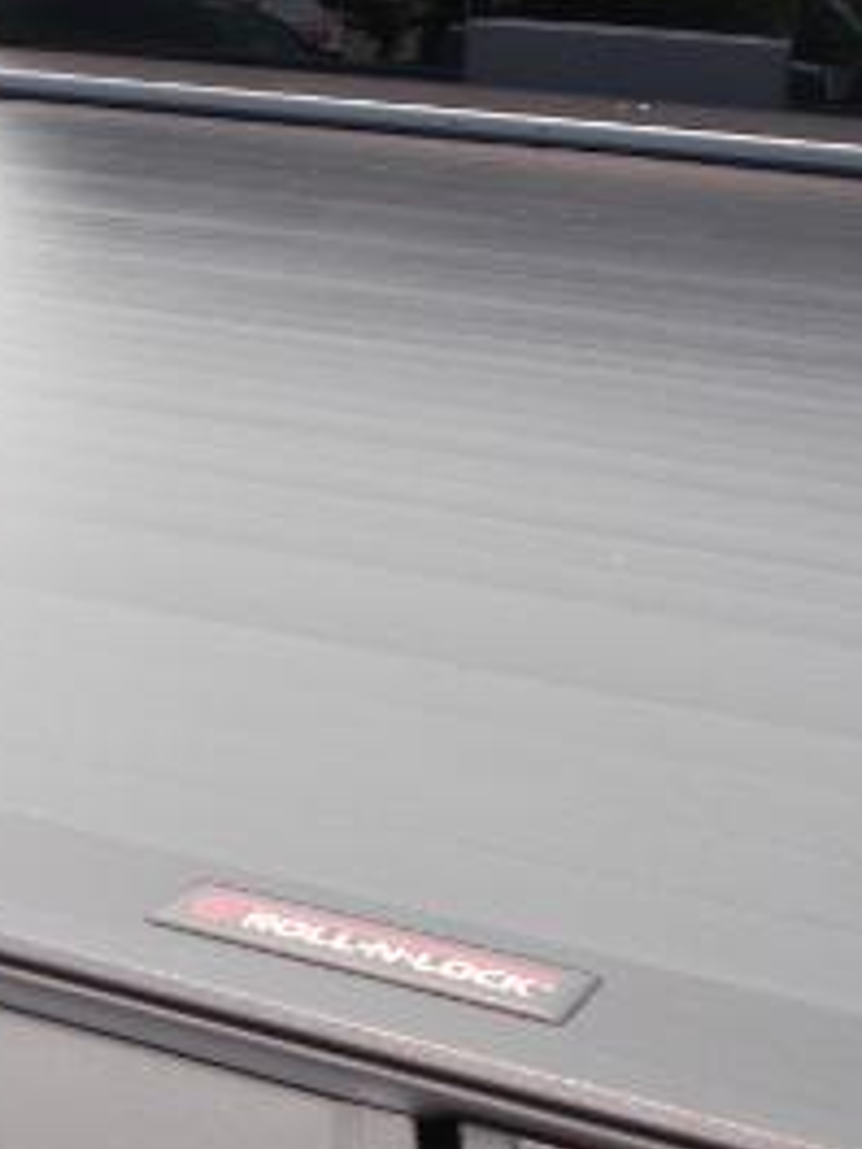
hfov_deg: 23.2
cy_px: 483
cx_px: 562
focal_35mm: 63
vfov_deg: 30.7
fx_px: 2092
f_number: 8
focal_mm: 4.6
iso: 80
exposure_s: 1/80
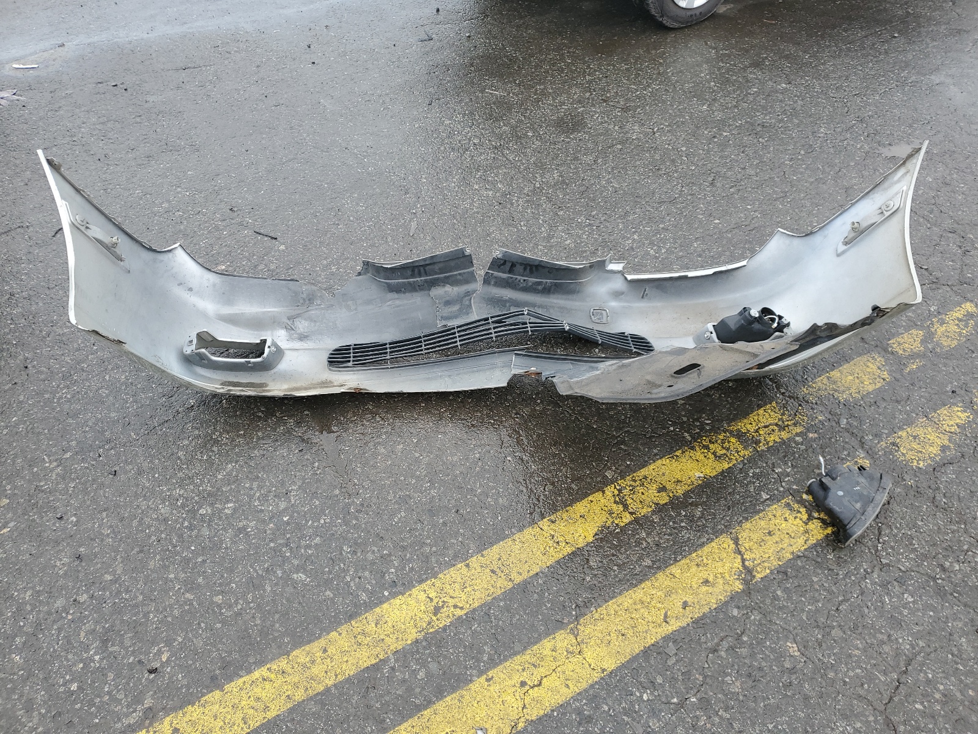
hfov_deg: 67.3
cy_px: 367
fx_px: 735
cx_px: 489
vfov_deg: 53.1
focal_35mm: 26
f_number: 1.5
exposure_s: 1/122
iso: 50
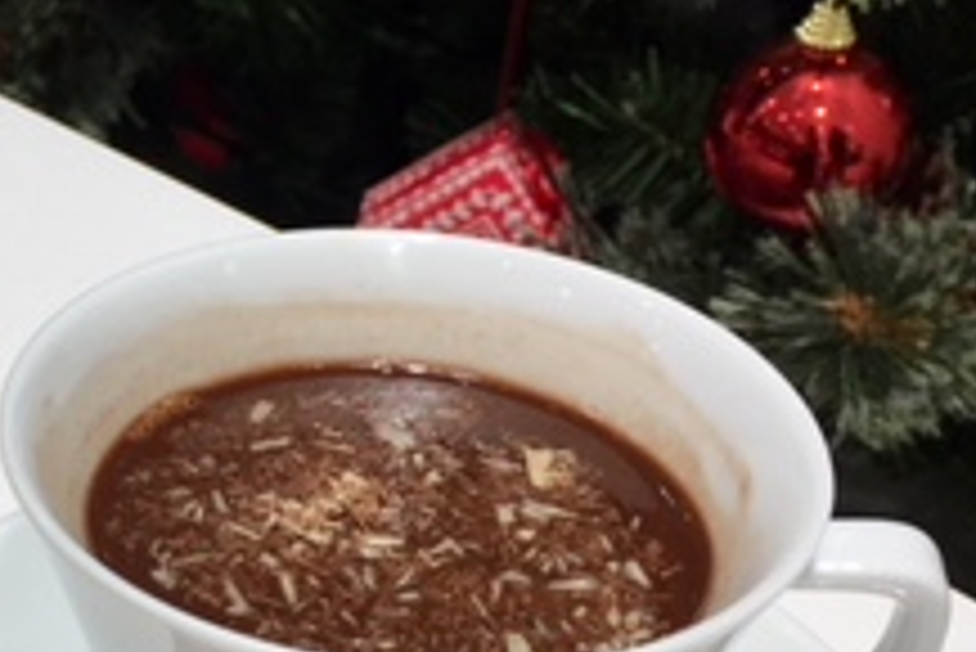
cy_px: 535
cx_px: 67
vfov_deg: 15.3
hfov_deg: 22.2
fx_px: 2414
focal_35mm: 89
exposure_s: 1/60
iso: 32
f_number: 2.2
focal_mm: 4.15
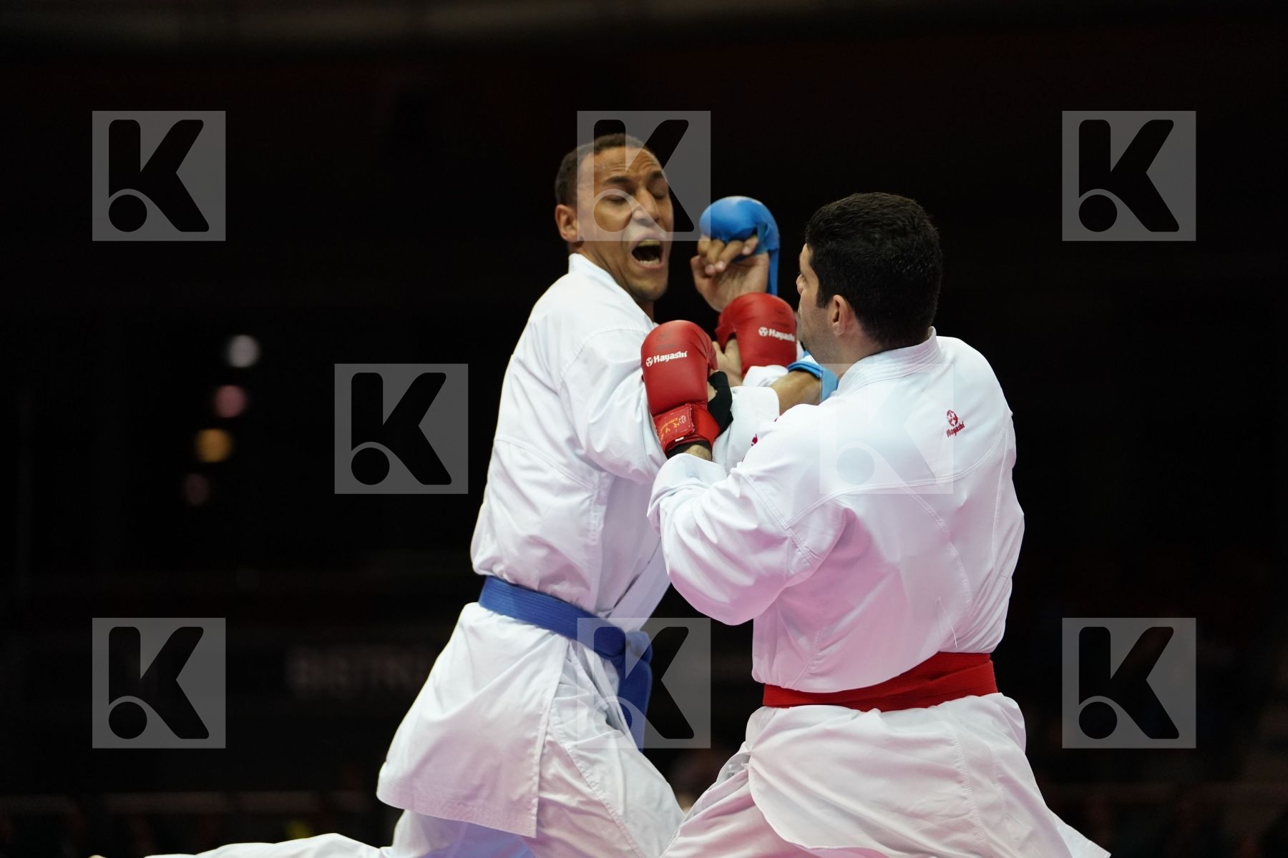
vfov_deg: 9.8
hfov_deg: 14.7
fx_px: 5008
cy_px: 429
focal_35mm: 140
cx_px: 644
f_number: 2.8
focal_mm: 140
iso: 3200
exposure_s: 1/1000
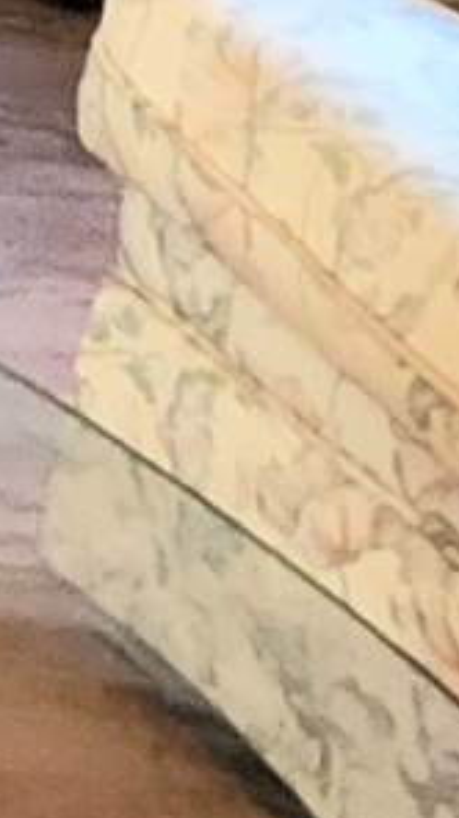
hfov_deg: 4.2
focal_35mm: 147
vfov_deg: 12.0
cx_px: -2928
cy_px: -1108
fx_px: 3188
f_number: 2.2
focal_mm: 2.2
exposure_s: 1/40
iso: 320
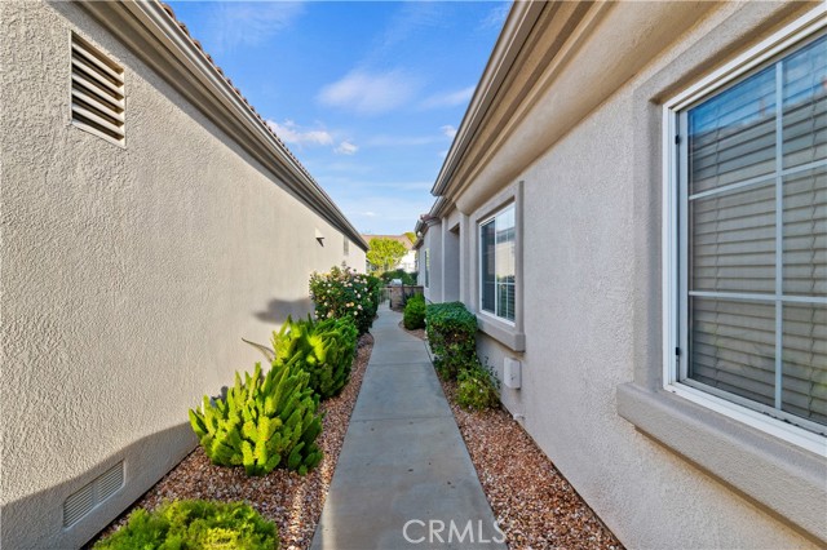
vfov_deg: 81.1
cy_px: 275
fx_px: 321
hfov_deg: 104.3
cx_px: 414
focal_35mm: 14
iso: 500
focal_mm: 14
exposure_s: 1/160
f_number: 14
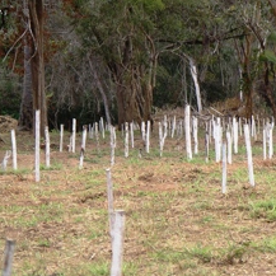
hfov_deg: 5.7
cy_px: 145
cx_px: 248
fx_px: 2751
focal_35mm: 305
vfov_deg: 5.7
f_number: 4.6
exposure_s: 1/199
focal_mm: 39
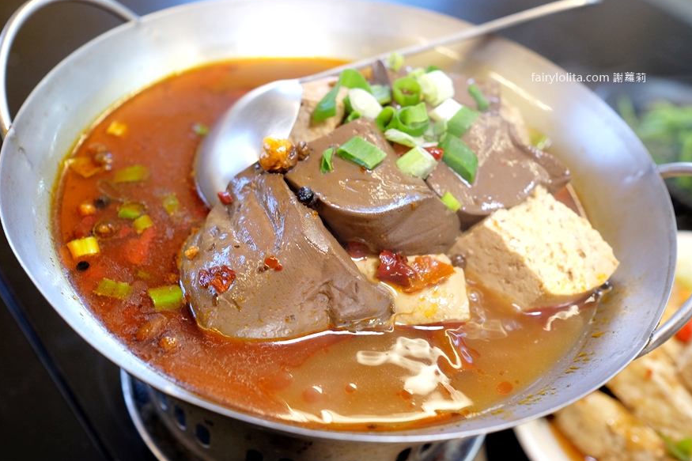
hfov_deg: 53.1
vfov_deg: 36.9
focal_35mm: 36
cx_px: 341
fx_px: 692
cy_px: 227
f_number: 3.6
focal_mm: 23
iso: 1000
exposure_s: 1/50
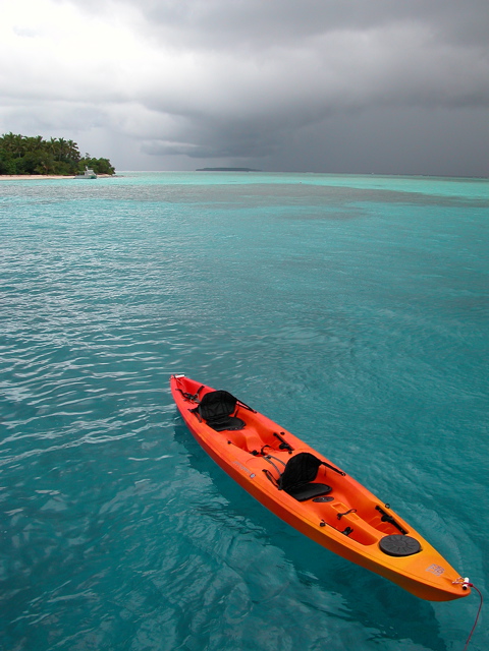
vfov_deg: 52.6
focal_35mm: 35
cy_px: 326
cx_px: 244
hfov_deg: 40.7
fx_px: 659
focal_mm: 8.9
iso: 100
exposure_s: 1/127
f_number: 4
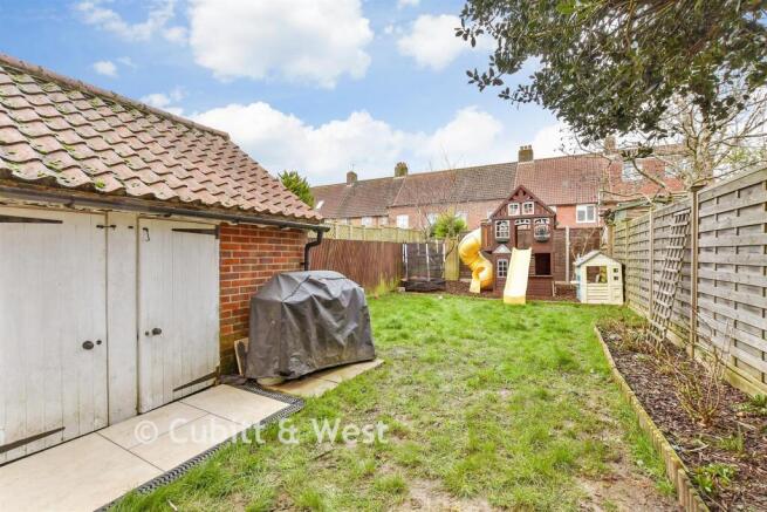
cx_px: 384
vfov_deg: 77.4
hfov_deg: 100.4
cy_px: 256
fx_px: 320
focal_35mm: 15
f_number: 8
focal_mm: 10
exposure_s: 1/30
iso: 160
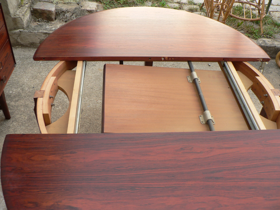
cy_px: 105
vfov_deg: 39.7
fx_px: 291
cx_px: 140
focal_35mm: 36
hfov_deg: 51.4
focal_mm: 6
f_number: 2.8
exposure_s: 1/60
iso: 80
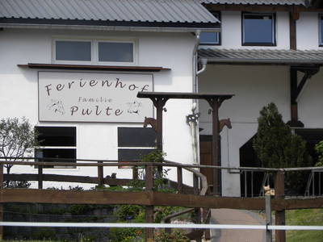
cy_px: 121
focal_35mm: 291
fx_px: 2715
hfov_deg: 6.8
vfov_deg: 5.1
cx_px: 162
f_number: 5.6
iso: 64
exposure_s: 1/300
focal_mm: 51.8
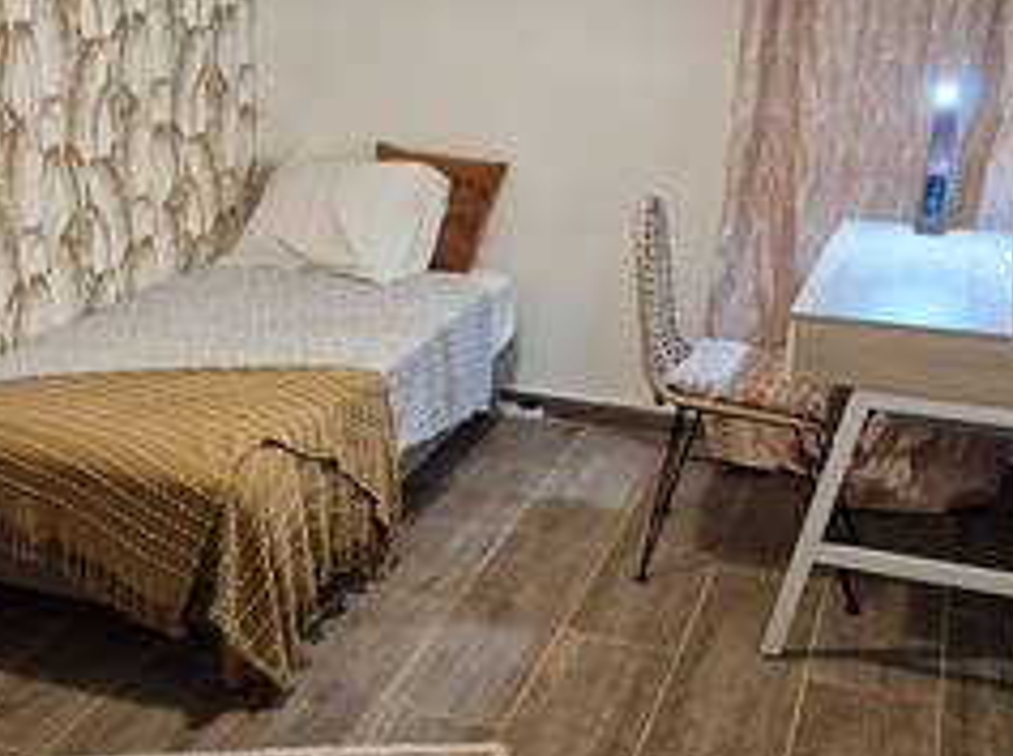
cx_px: 329
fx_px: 1023
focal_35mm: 35
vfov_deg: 40.5
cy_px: 333
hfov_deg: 51.6
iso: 250
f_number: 1.8
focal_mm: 5.4
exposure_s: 1/51
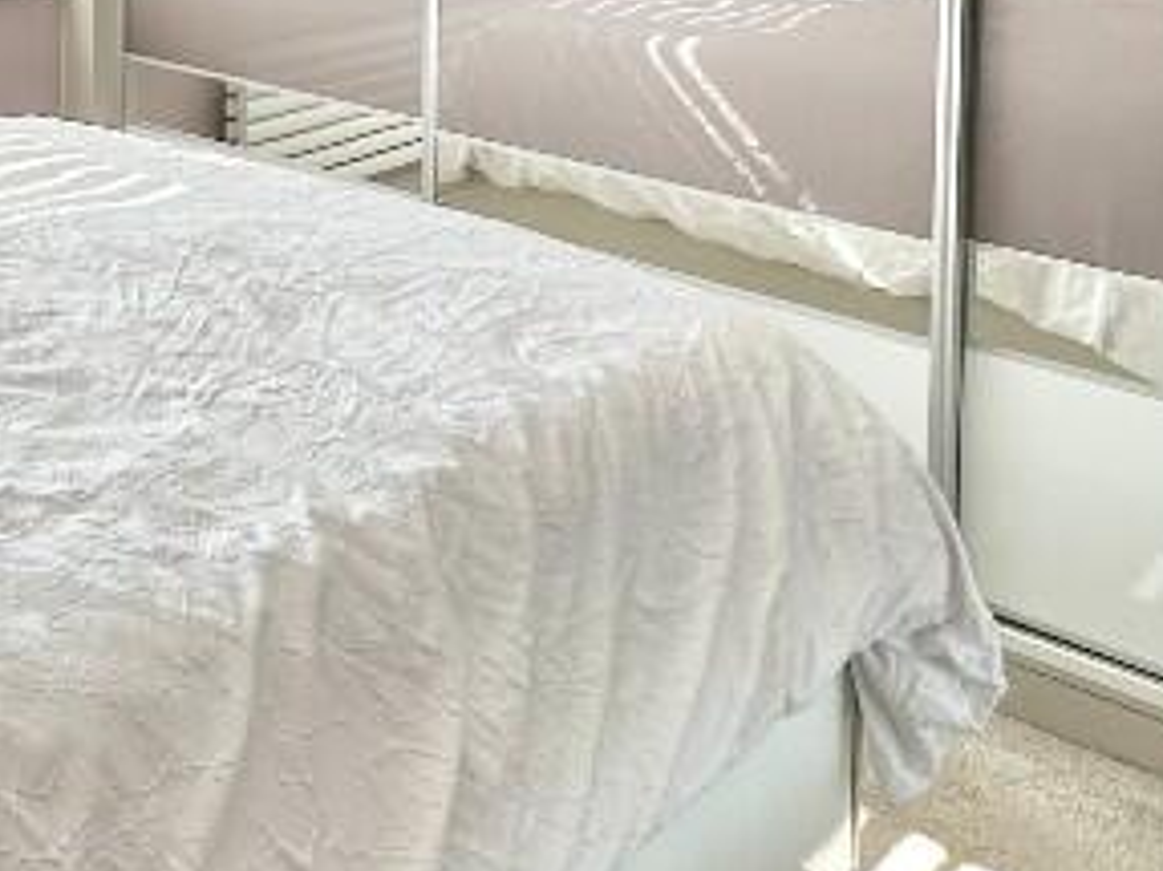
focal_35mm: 50
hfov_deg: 37.0
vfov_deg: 25.9
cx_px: 247
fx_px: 1679
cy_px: -186
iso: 40
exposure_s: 1/682
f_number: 2.2
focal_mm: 2.22
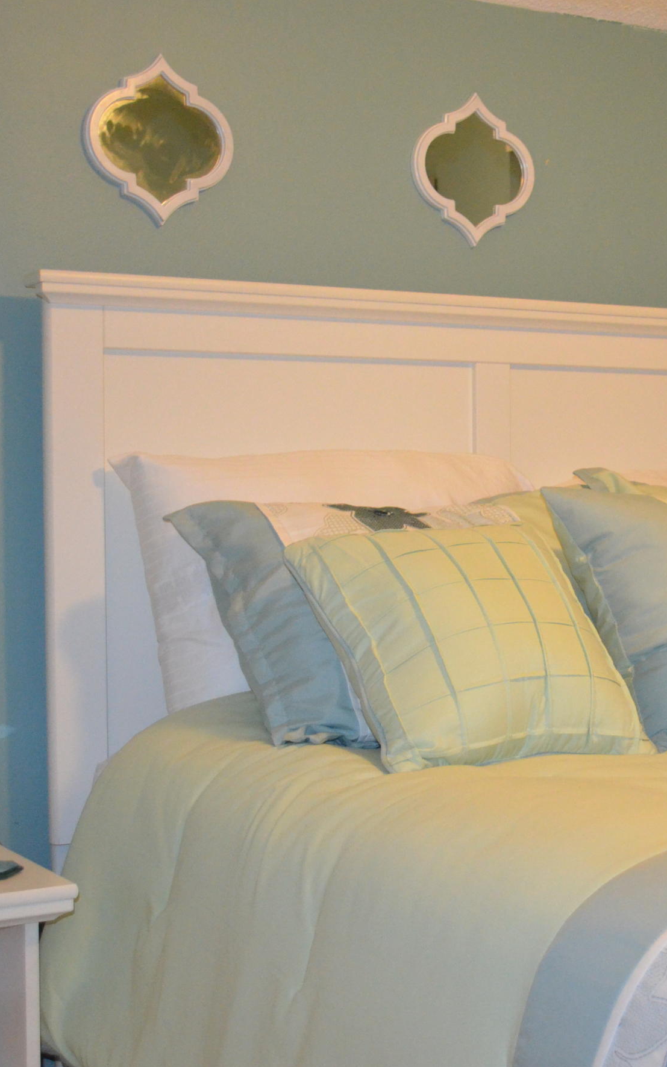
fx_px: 1804
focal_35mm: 62
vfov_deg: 33.0
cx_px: 565
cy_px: 506
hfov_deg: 20.6
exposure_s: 1/60
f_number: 4
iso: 3200
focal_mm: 24
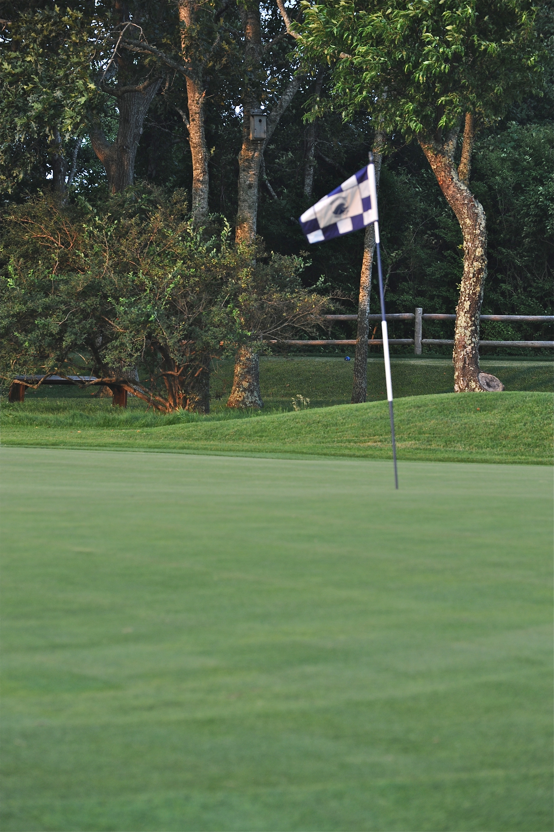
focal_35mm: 170
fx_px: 3929
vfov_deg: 12.1
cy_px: 416
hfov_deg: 8.1
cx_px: 277
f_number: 8
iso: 400
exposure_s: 1/250
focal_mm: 170
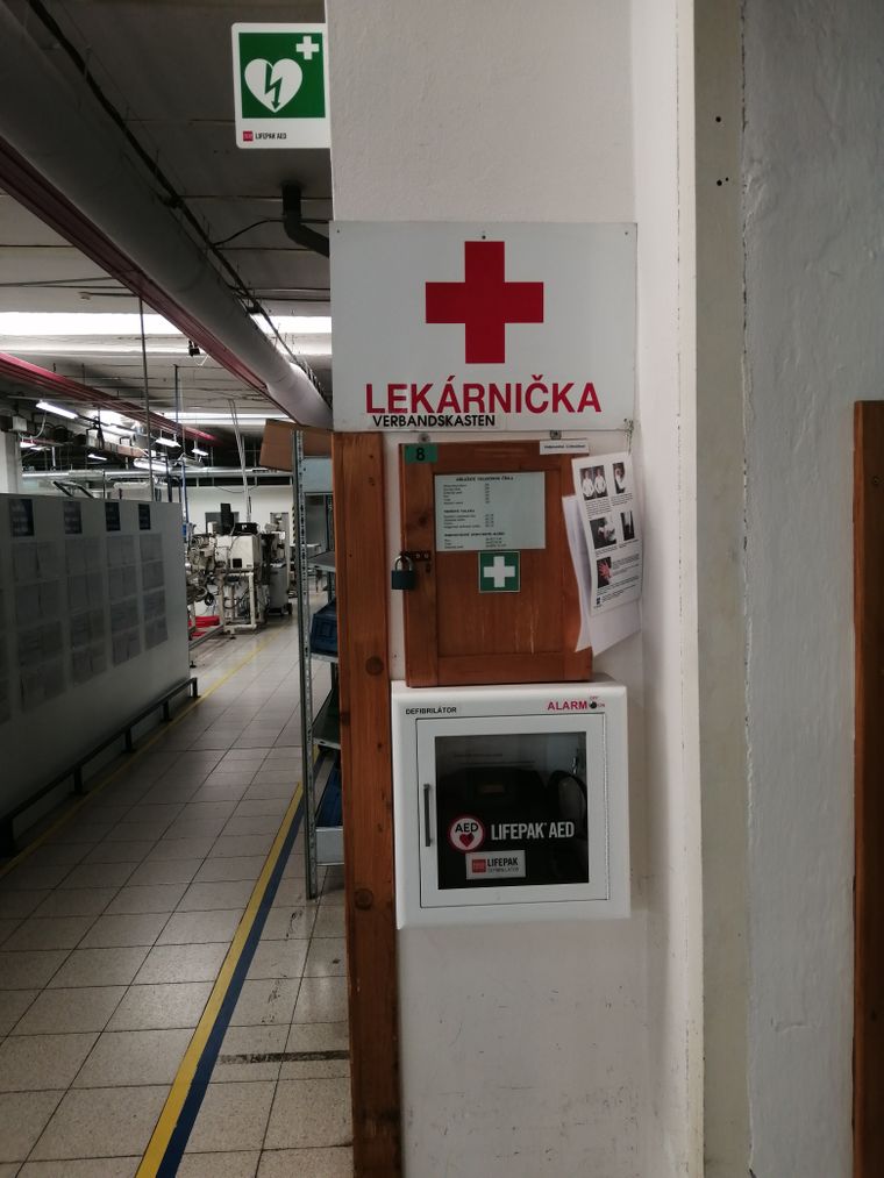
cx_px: 442
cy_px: 589
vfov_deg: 67.3
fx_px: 885
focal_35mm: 26
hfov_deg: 53.1
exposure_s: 1/100
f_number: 1.8
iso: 50
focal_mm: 3.6
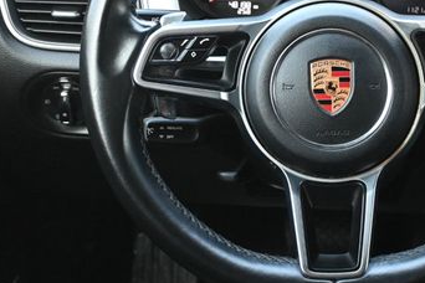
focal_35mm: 74
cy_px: 66
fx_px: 878
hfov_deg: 26.8
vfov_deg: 18.2
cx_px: 329
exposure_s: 1/125
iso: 2800
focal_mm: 26.5
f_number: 4.5
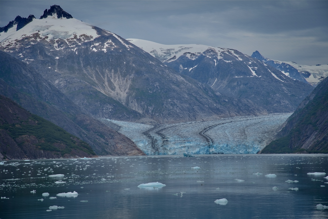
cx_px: 164
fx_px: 1094
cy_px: 110
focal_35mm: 120
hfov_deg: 17.1
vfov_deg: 11.4
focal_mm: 120
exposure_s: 1/250
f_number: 8
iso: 100
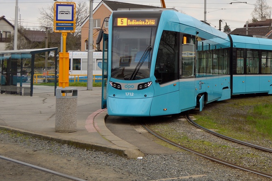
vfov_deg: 19.2
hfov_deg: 28.3
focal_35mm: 70
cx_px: 215
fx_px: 528
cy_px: 26
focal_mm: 26
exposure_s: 1/100
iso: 100
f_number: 5
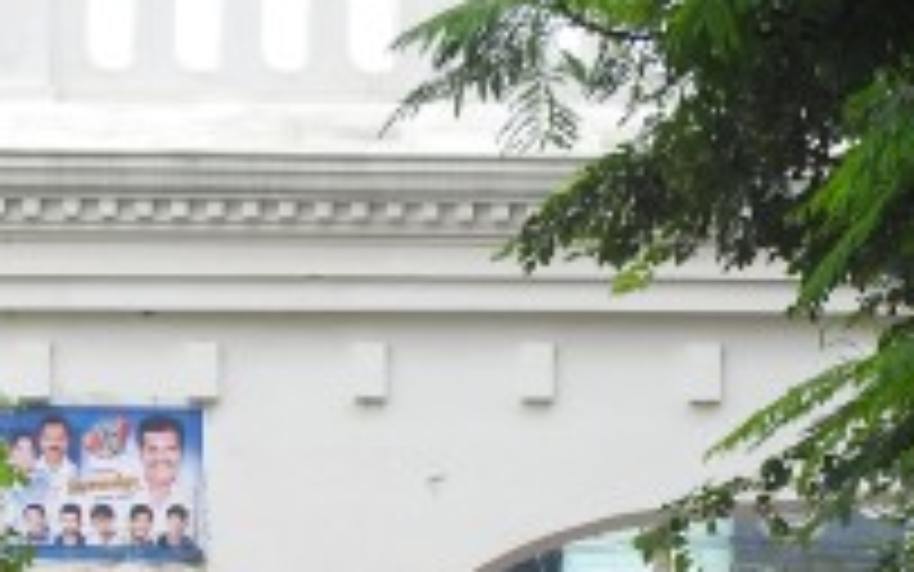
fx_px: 10938
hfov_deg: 4.8
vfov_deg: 3.0
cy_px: 1076
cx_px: 828
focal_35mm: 439
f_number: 4.8
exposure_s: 1/100
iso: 100
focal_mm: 18.8
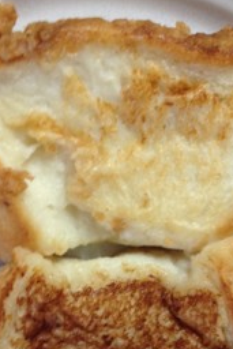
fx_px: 620
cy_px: 251
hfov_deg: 21.3
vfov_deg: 31.0
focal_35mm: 64
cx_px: 112
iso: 125
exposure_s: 1/20
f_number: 2.4
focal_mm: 4.28
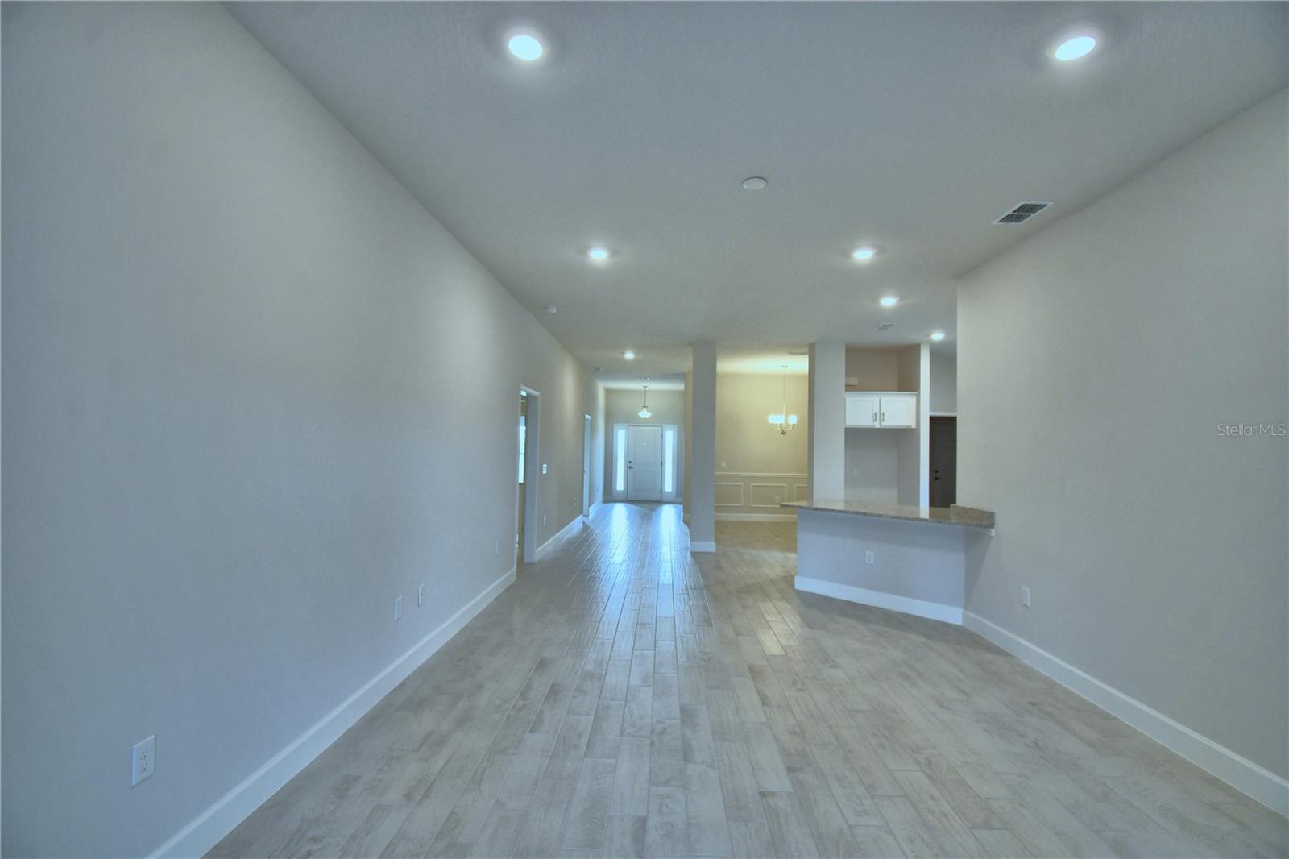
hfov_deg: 100.4
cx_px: 644
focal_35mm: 15
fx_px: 537
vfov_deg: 77.3
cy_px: 430
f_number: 4.5
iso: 400
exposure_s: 1/60
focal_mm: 10
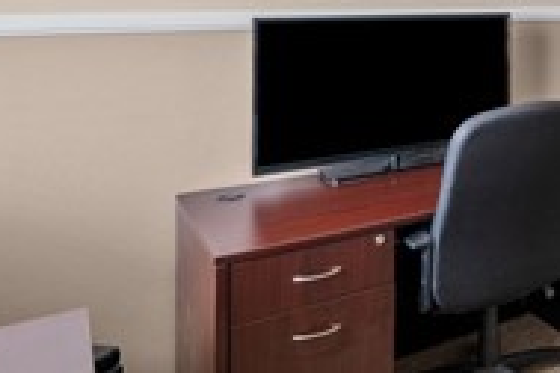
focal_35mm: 44
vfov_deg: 28.4
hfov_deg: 31.4
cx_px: 767
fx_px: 684
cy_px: -10
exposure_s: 1/4
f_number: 9
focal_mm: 13
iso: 250
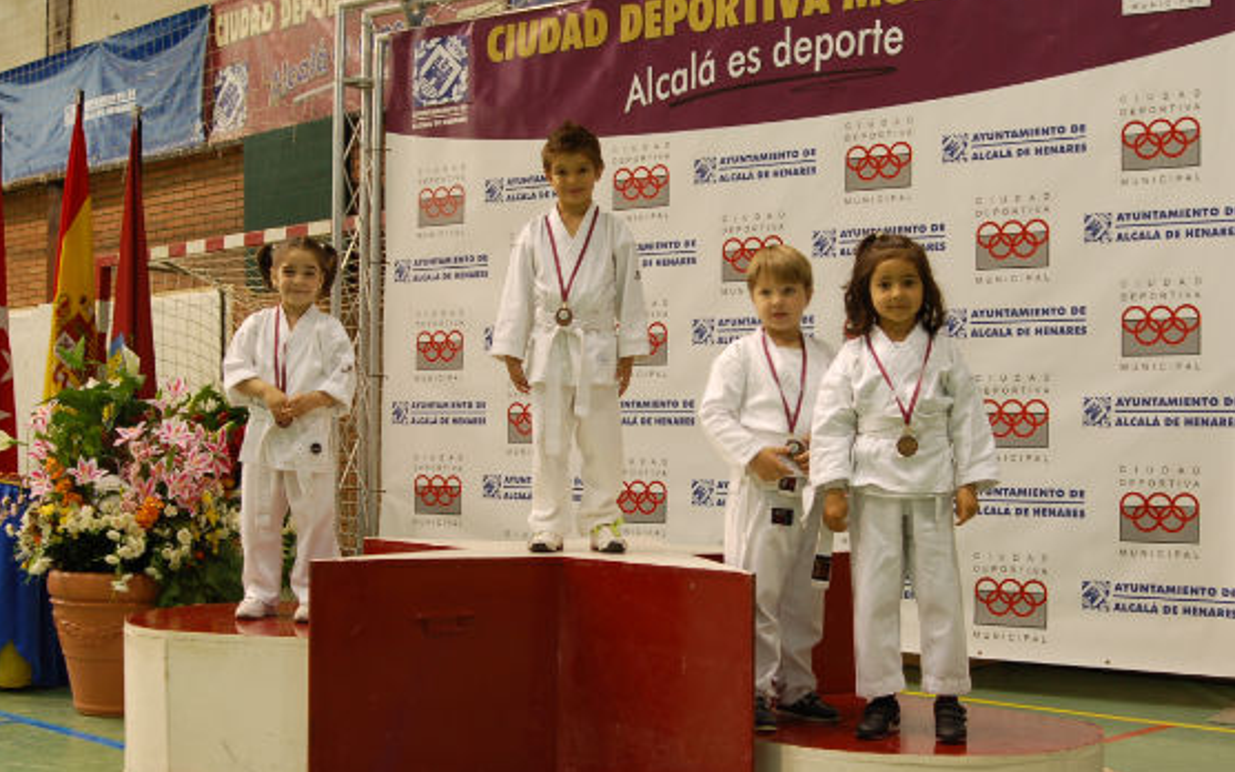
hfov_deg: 43.5
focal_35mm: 46
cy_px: 406
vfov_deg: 28.0
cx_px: 590
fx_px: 1548
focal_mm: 28
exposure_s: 1/30
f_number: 3.5
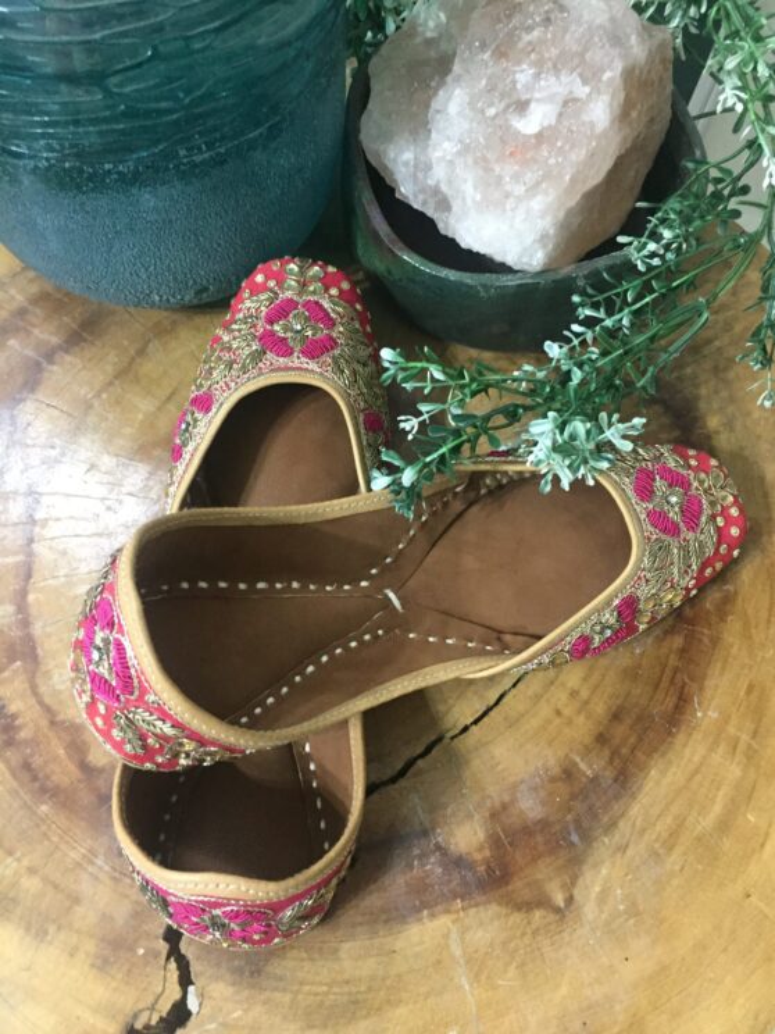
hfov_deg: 48.2
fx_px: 866
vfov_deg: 61.7
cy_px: 517
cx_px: 388
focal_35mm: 29
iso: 250
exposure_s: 1/20
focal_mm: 4.15
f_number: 2.2
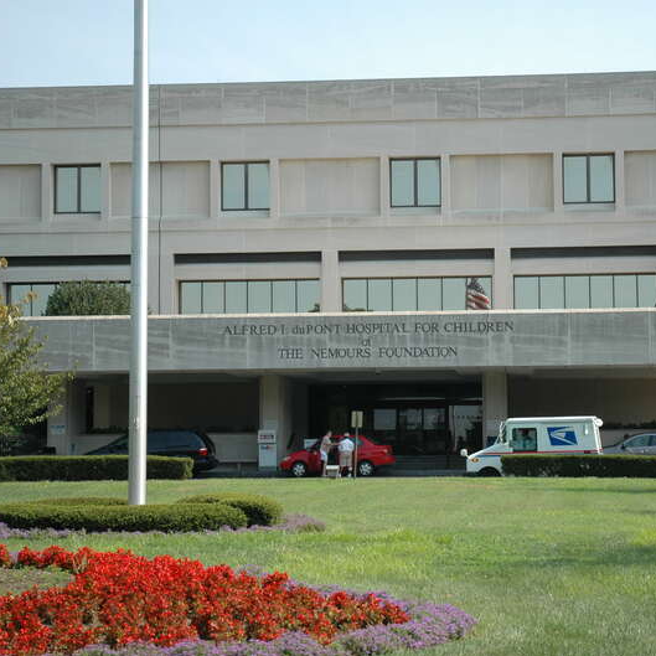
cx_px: 386
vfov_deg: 22.5
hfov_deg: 22.4
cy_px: 329
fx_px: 1651
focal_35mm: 77
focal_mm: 40
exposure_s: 1/800
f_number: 4.5
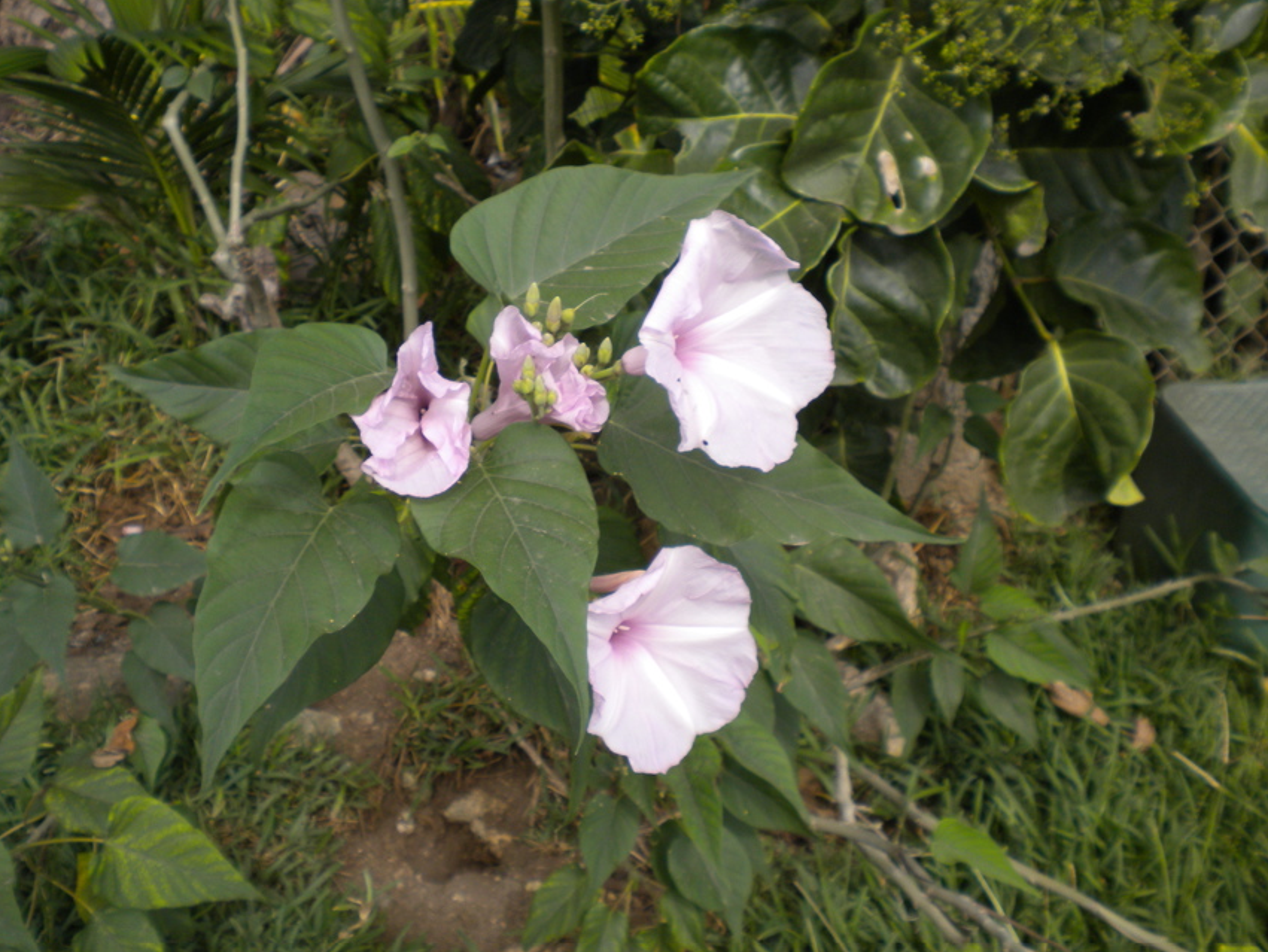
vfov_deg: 38.7
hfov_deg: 50.1
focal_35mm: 37
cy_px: 470
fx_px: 1356
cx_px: 612
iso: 80
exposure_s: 1/440
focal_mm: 6.3
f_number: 4.6
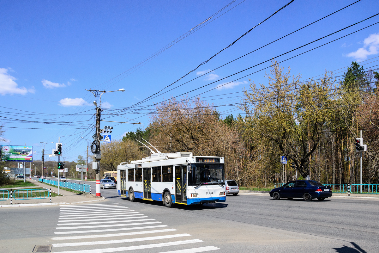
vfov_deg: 47.9
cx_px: 190
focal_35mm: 27
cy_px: 126
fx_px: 284
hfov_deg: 67.4
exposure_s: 1/1000
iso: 200
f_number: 7.1
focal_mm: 18
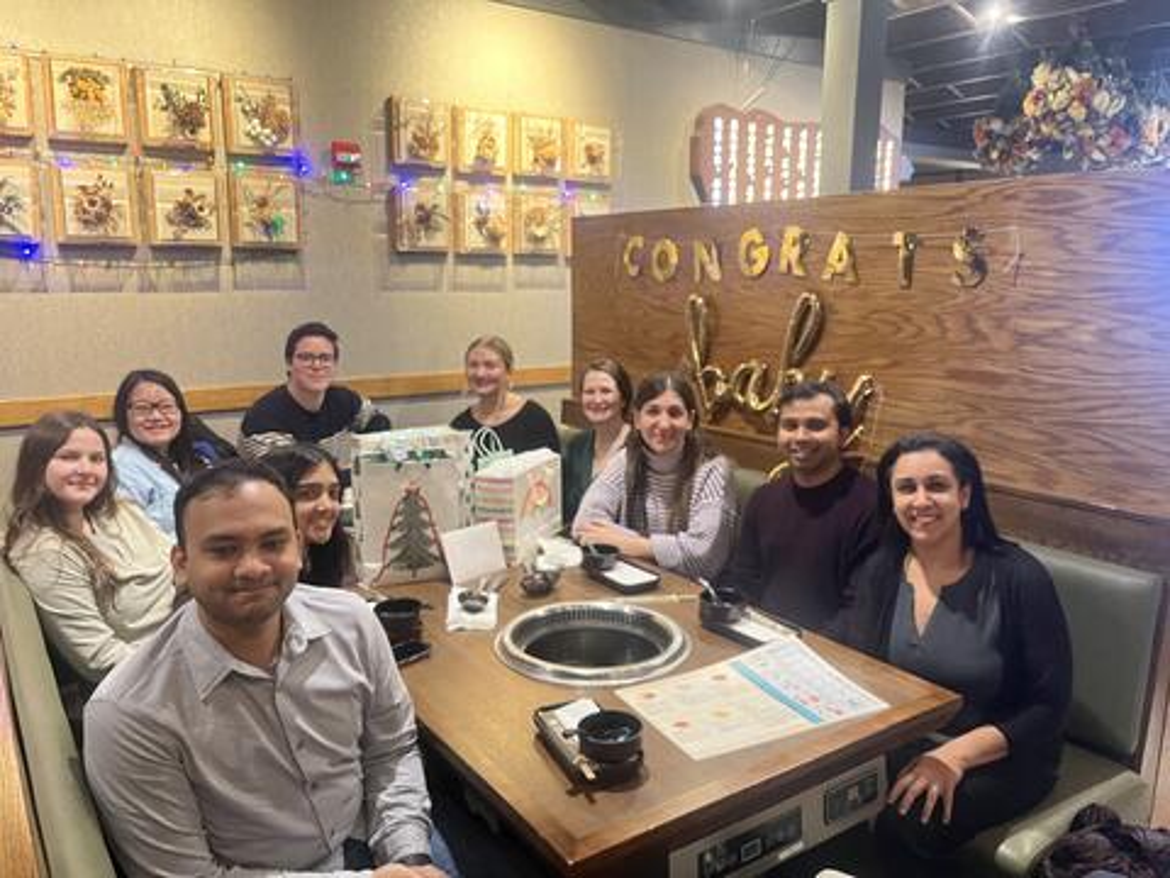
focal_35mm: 26
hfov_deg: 67.3
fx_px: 879
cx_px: 585
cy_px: 439
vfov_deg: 53.1
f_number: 1.6
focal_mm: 5.1
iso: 400
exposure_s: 1/40
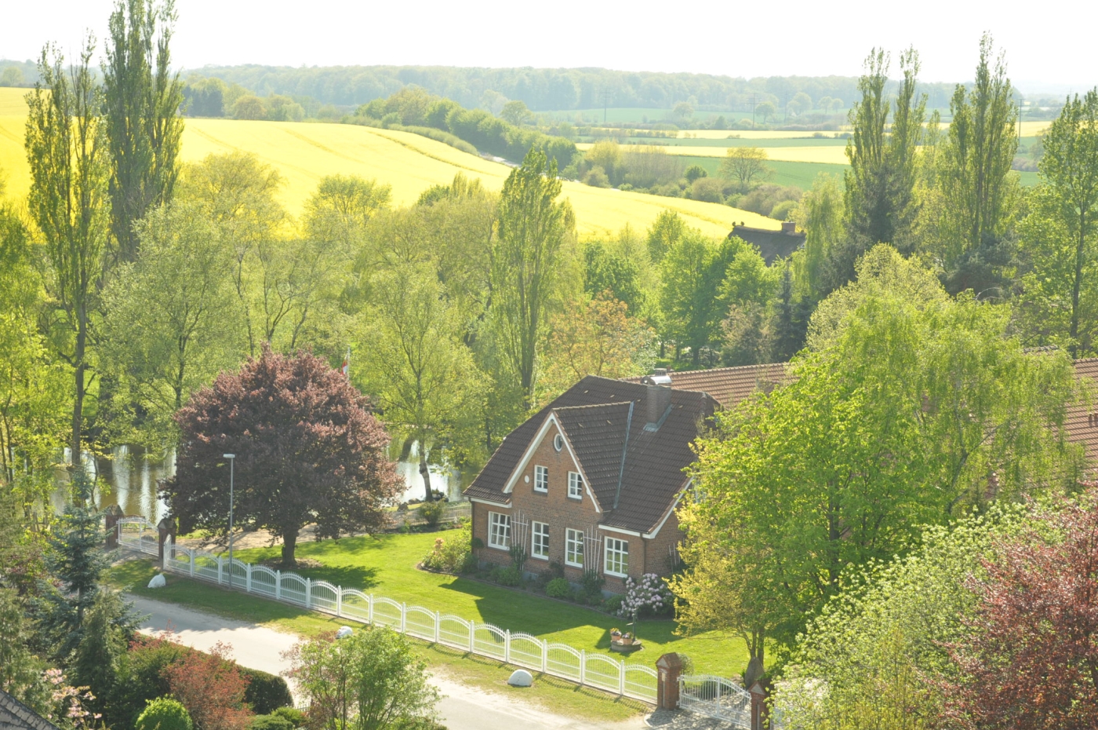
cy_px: 365
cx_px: 549
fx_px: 2376
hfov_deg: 26.0
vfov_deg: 17.5
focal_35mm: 78
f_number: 8
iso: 200
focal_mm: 52
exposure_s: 1/250
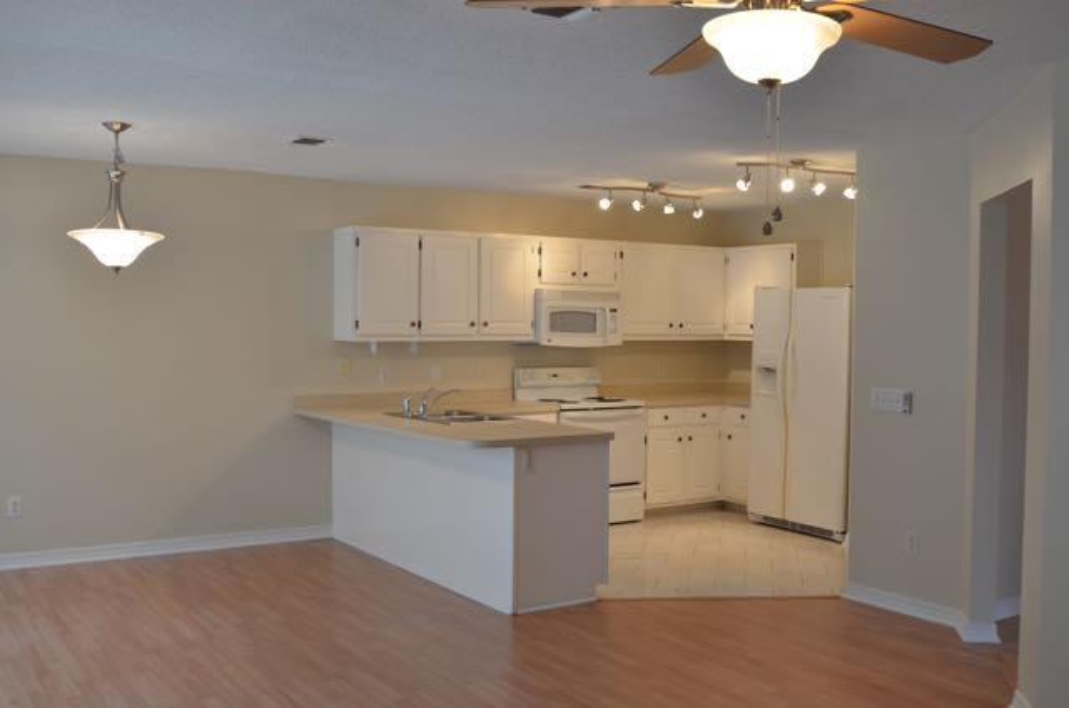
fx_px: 1067
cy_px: 354
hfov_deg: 53.2
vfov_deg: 36.7
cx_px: 534
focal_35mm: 36
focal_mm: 24
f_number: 4.5
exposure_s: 1/60
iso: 640
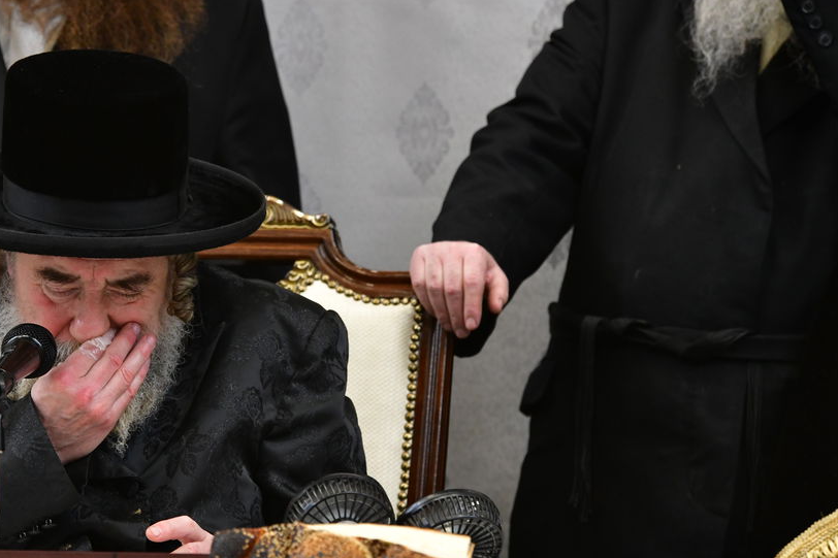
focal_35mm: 345
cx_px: 123
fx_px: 8029
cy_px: 289
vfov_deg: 4.0
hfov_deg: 6.0
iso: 2500
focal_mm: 200
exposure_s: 1/100
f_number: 5.6
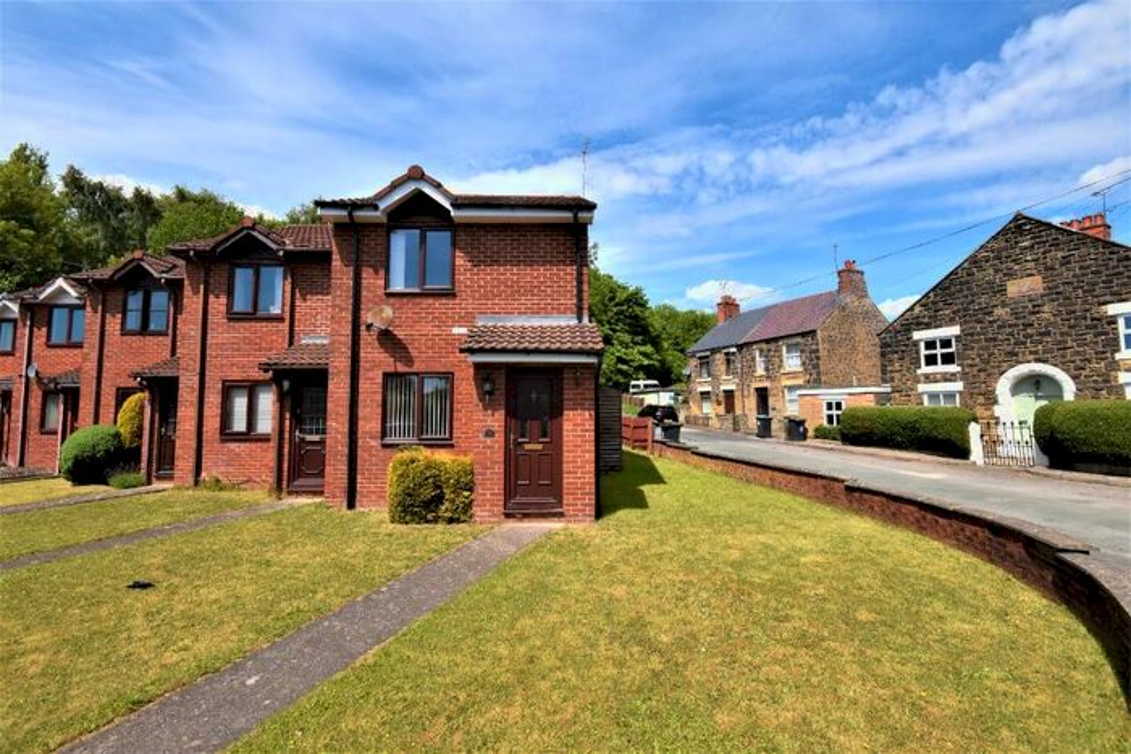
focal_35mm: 15
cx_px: 566
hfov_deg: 100.4
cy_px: 377
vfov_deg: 77.4
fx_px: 471
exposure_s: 1/800
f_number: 14
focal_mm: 10
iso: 800
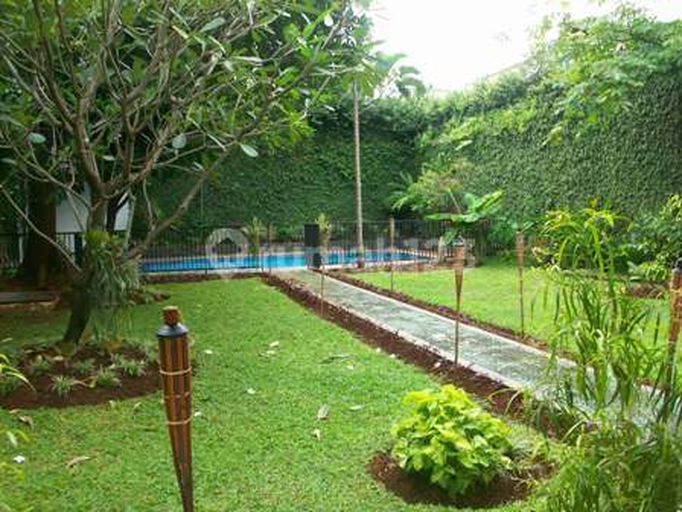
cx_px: 341
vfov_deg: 41.8
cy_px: 256
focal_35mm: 34
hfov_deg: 54.0
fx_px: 670
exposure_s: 1/143
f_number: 2.8
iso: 80
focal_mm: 5.7
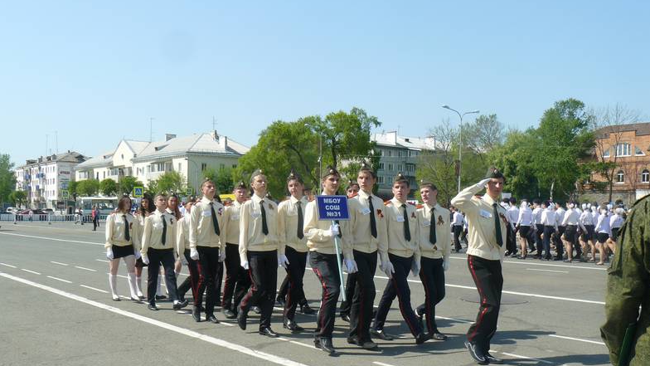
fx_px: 689
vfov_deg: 29.5
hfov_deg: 50.5
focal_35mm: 40
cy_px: 245
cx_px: 331
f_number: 5.6
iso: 100
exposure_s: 1/320
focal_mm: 6
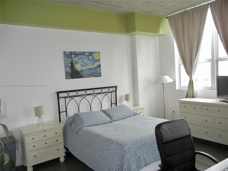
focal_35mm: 30
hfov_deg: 60.0
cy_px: 86
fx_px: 198
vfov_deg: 46.8
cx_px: 114
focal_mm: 5.4
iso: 160
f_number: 3.5
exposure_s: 1/42.5
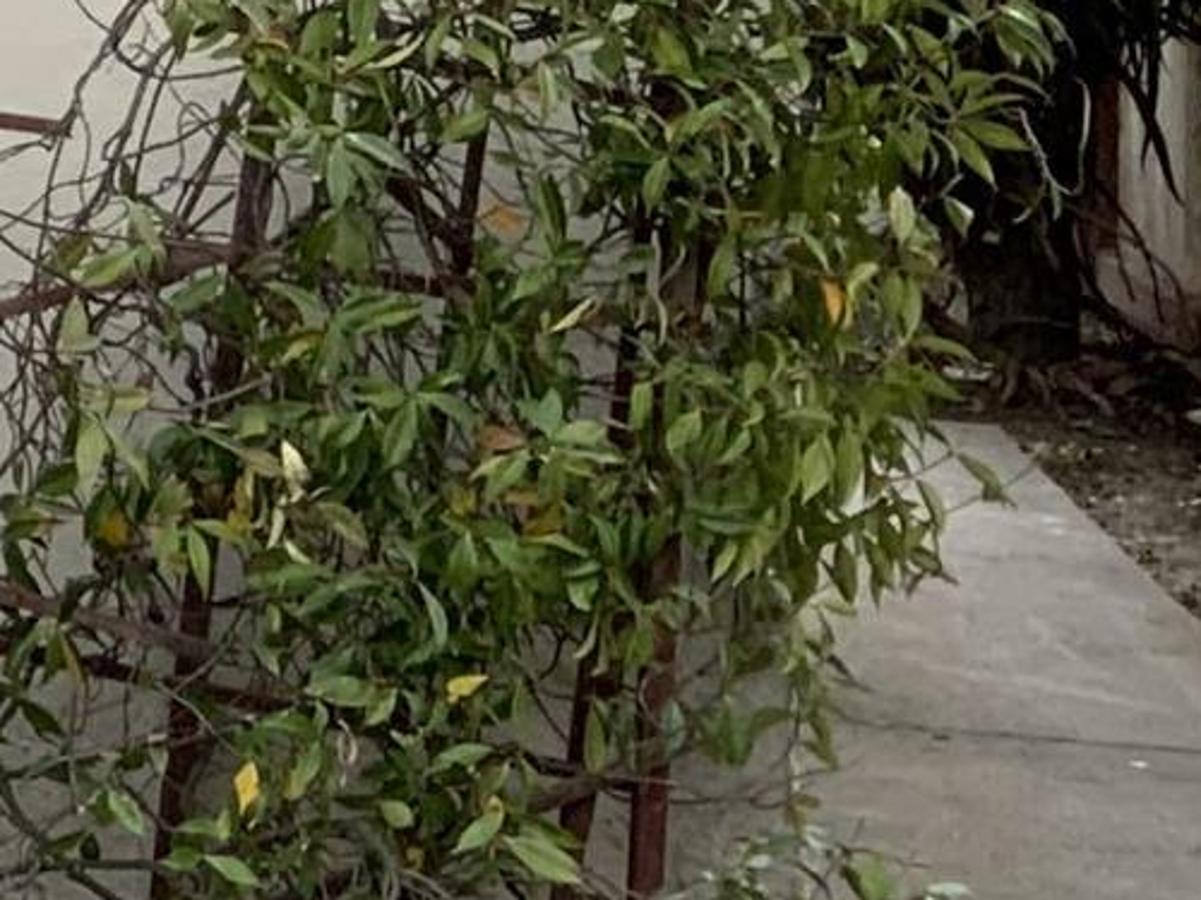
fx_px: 6176
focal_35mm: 178
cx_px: -2344
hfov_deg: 9.1
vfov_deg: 8.2
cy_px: -434
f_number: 1.8
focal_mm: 3
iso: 16
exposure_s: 1/122
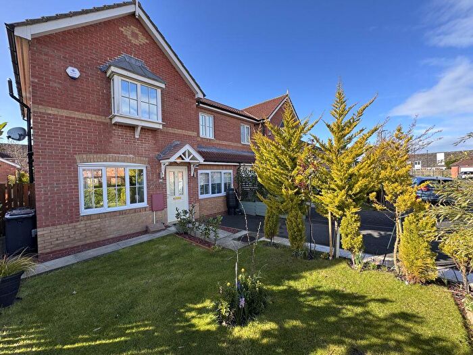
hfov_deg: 102.1
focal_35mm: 14
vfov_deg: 85.7
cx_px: 236
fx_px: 191
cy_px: 178
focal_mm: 2.22
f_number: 2.2
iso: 40
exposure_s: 1/433
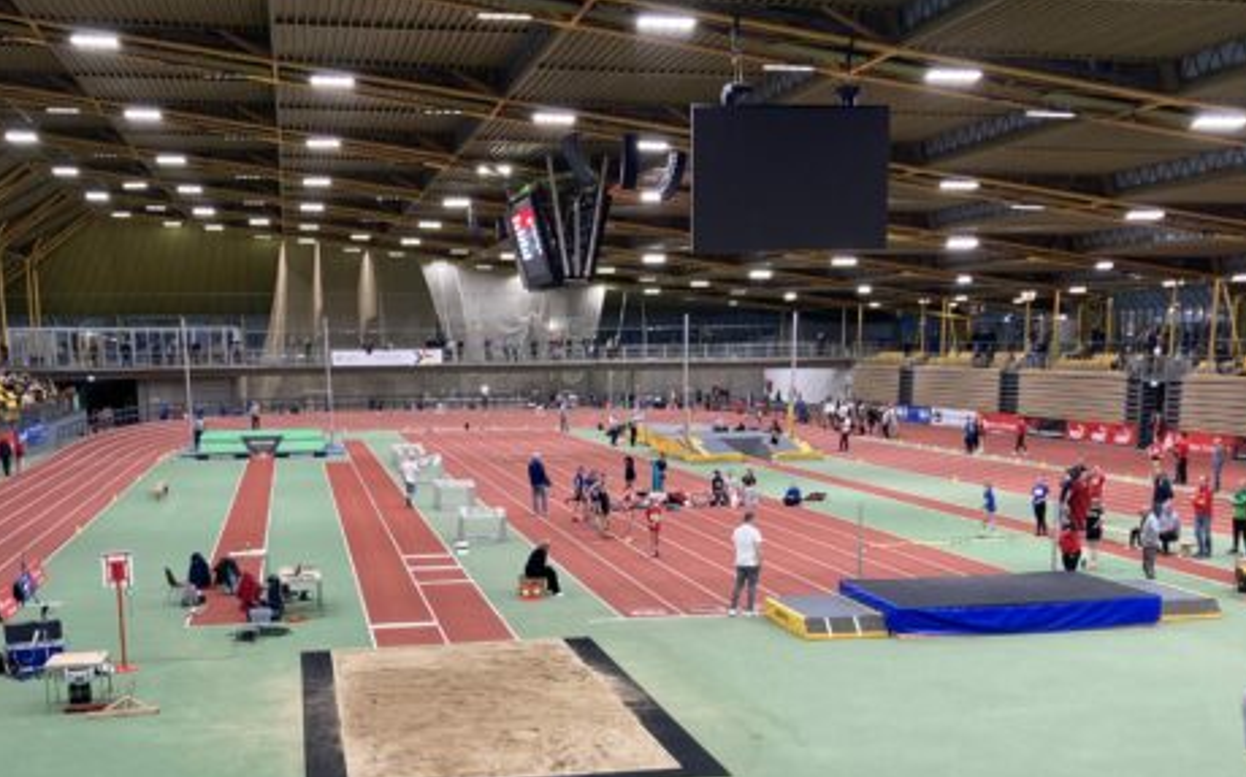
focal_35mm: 42
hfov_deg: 47.2
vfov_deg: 29.8
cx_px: 563
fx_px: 1426
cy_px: 628
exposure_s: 1/50
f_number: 1.8
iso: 80
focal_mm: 3.99
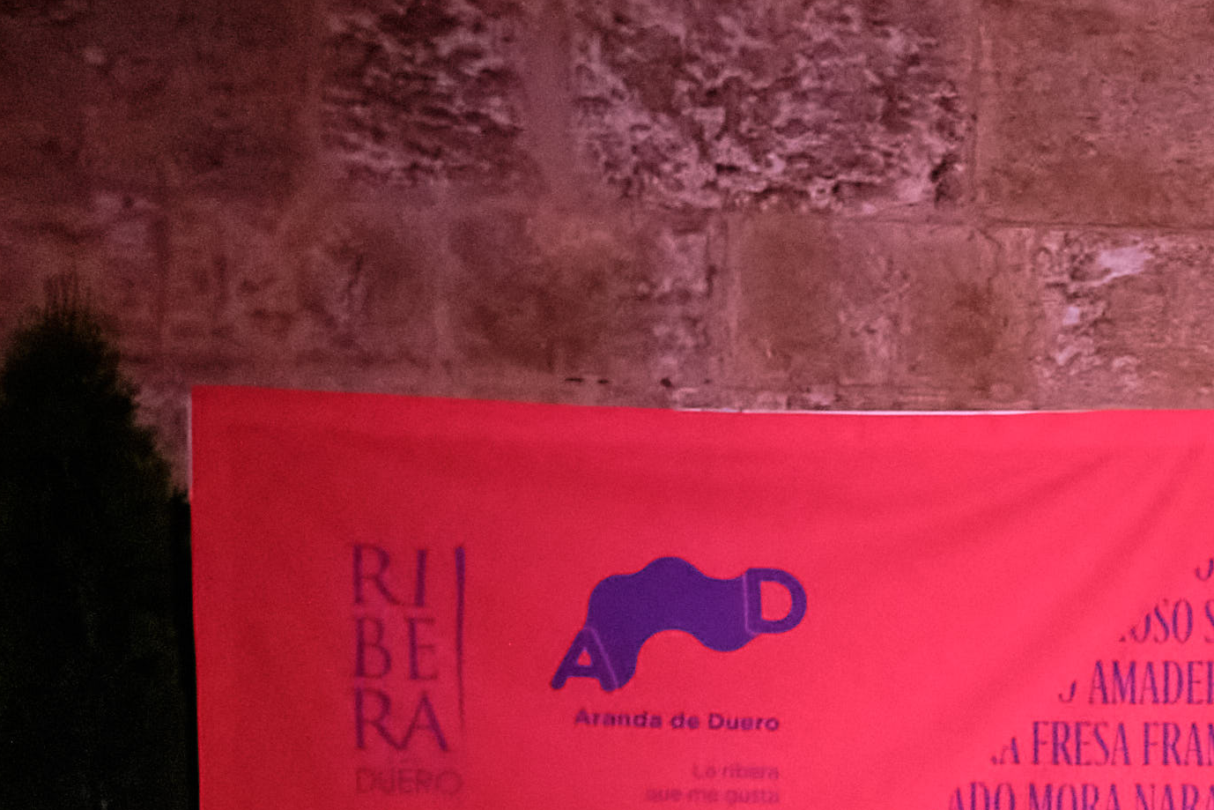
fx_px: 2496
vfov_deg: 16.6
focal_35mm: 74
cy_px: 1245
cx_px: 1510
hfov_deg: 24.4
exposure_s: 1/200
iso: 3200
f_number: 4.5
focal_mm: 11
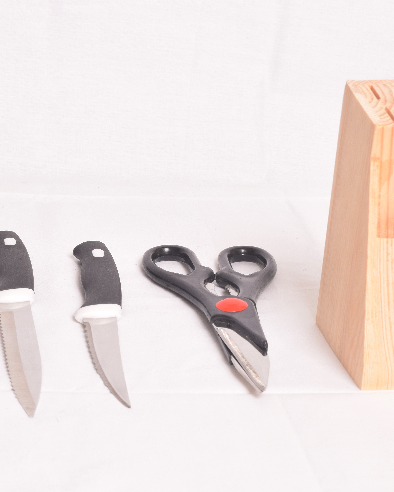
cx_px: 105
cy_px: 245
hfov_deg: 20.4
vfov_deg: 25.5
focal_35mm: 75
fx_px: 1089
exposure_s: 1/160
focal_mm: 35
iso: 400
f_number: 10
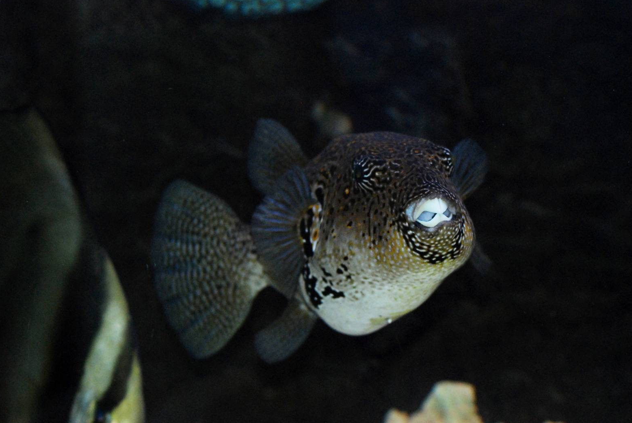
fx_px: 1898
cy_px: 208
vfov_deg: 12.7
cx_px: 323
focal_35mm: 108
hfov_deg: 18.9
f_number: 5
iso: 1000
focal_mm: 70
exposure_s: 1/60
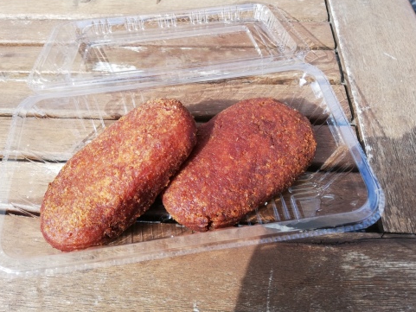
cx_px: 206
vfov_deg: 51.4
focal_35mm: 27
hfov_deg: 65.3
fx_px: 325
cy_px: 153
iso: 50
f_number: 2.2
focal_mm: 3.81
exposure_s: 1/243
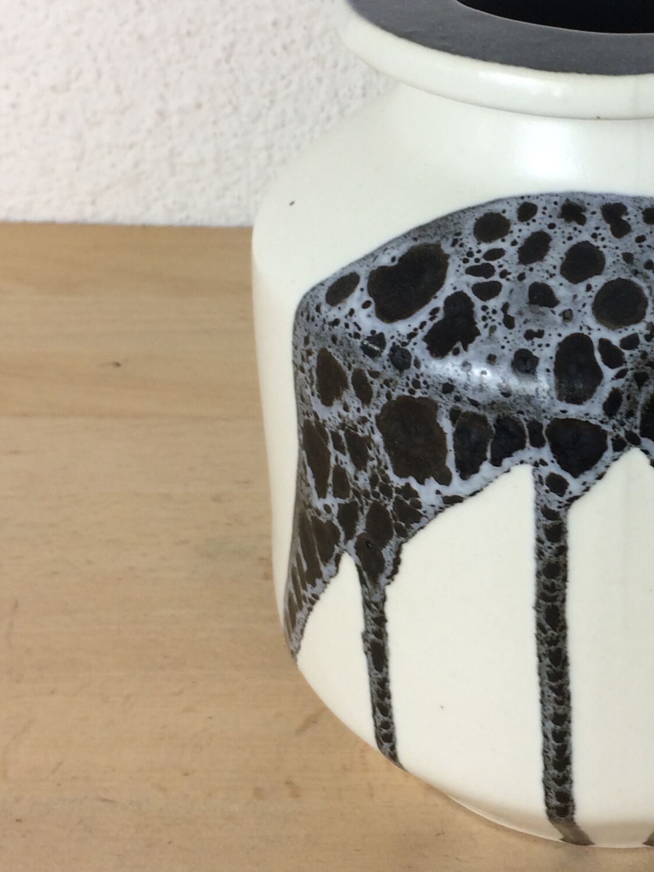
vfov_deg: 30.6
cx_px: 623
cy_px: 315
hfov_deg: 22.6
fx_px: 1587
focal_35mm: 63
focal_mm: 4.15
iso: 40
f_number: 2.2
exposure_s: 1/50
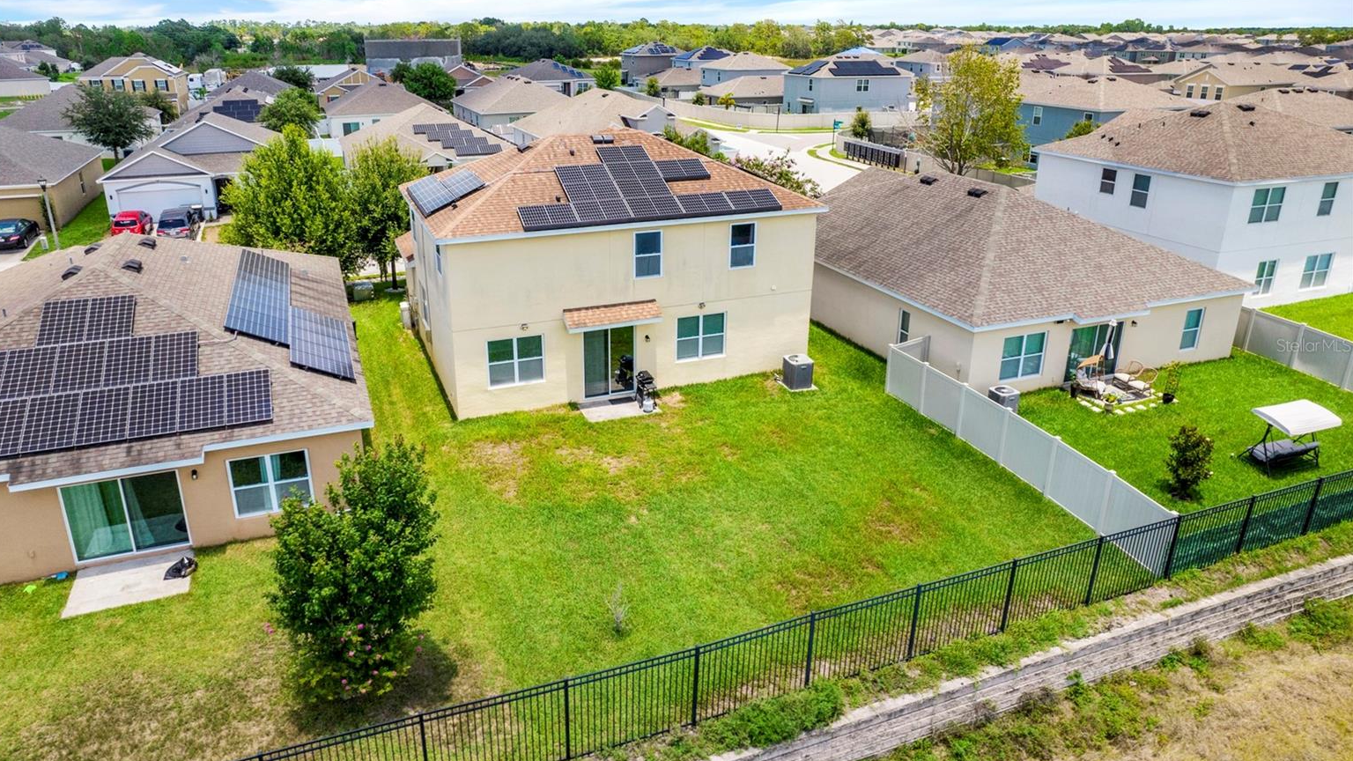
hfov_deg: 76.3
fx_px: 861
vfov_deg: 47.6
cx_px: 650
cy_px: 345
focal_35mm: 24
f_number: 2.8
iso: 130
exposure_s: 1/80
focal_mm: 8.38
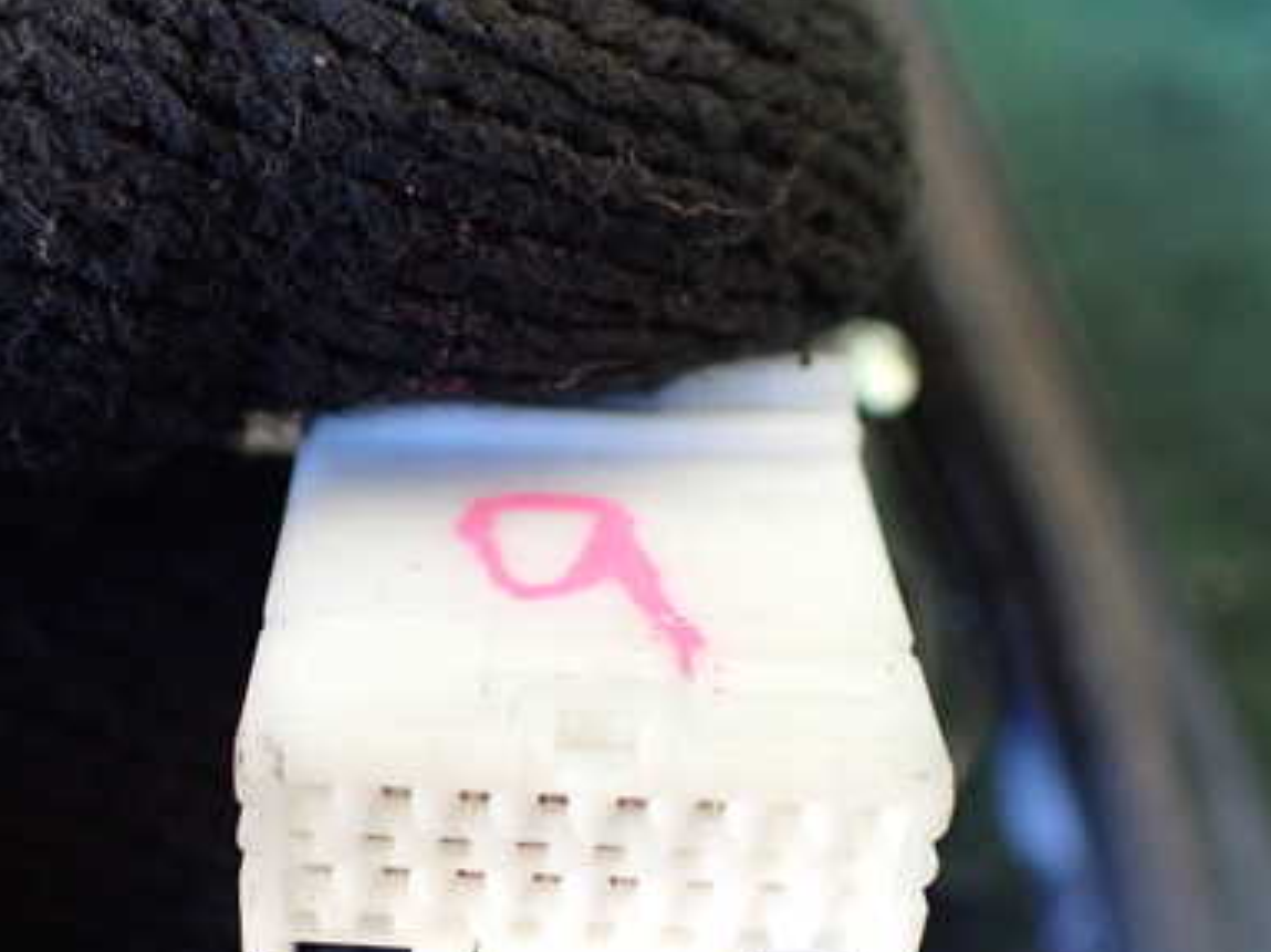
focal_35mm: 47
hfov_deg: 40.2
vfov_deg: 30.7
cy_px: 607
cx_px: 488
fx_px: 1725
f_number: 2.3
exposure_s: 1/60
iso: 800
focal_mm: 5.4
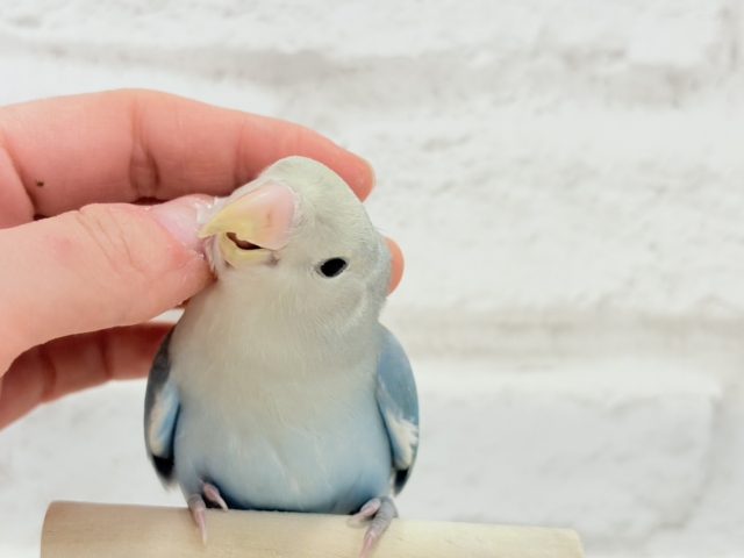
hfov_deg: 36.8
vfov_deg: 28.0
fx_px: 1118
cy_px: 279
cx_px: 372
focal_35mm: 52
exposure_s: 1/100
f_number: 1.6
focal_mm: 5.96
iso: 100
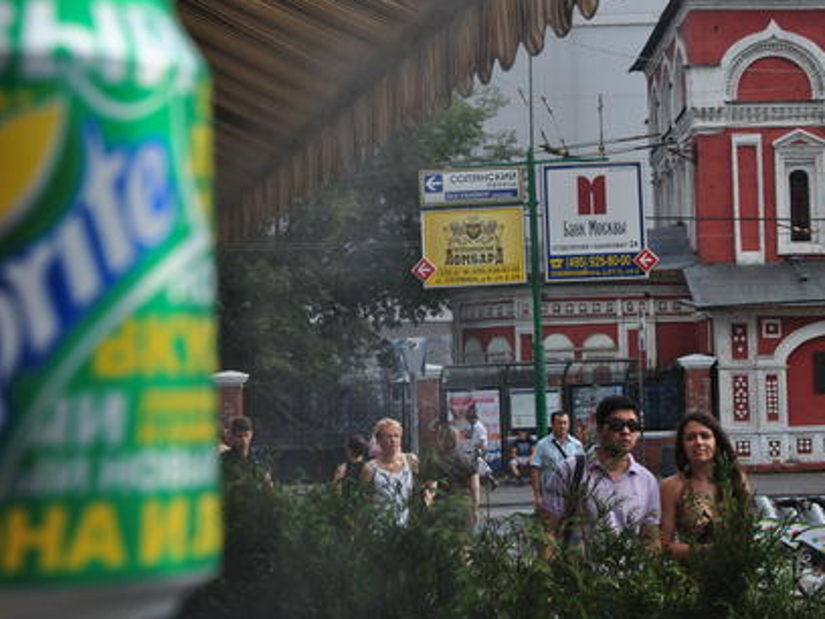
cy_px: 200
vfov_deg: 17.1
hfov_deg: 22.7
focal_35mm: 86
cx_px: 548
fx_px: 2050
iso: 200
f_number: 10
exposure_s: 1/200
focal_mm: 38
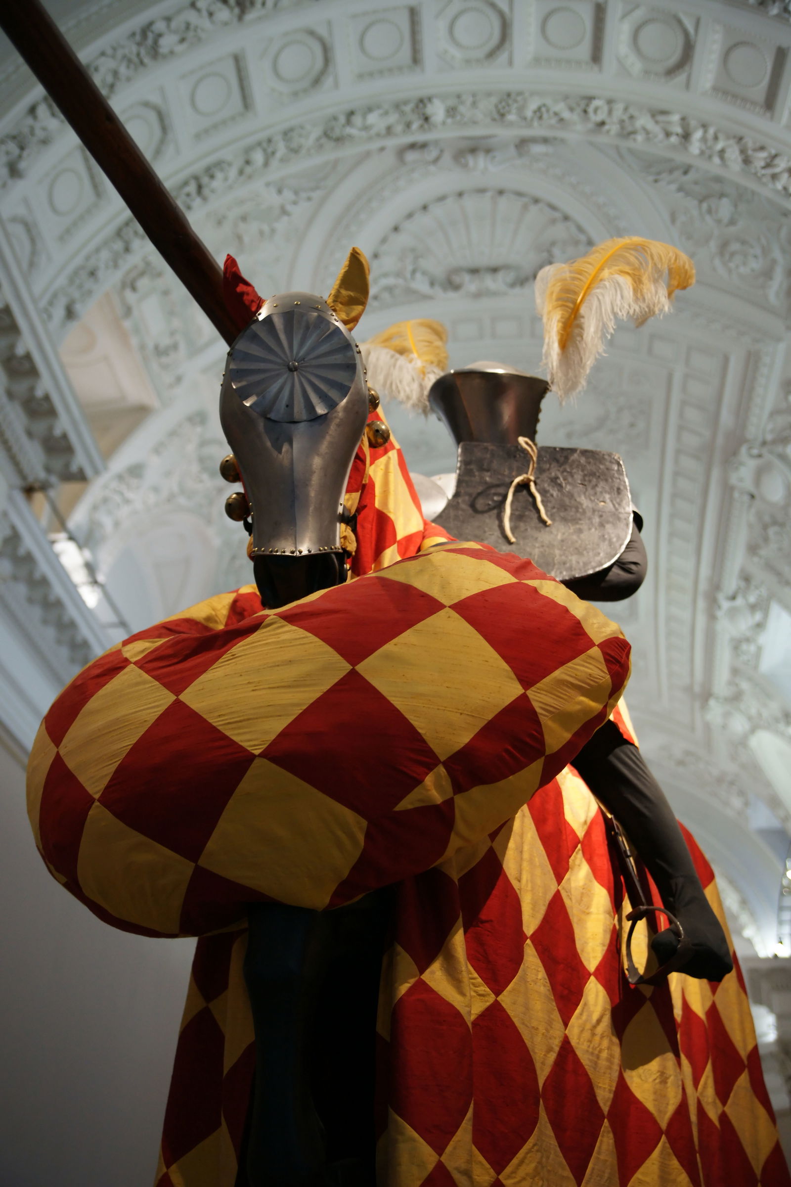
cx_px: 396
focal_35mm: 35
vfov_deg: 54.4
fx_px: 1153
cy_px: 594
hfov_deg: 37.9
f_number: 2.8
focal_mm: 35
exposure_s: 1/40
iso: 800
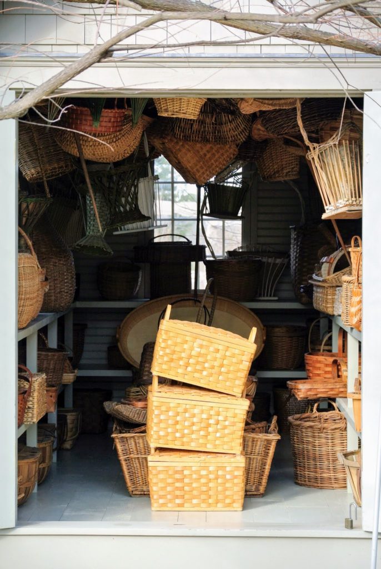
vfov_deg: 18.4
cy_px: 284
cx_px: 190
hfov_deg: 12.4
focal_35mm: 111
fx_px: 1756
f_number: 4
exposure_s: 1/80
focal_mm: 41.2
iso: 100
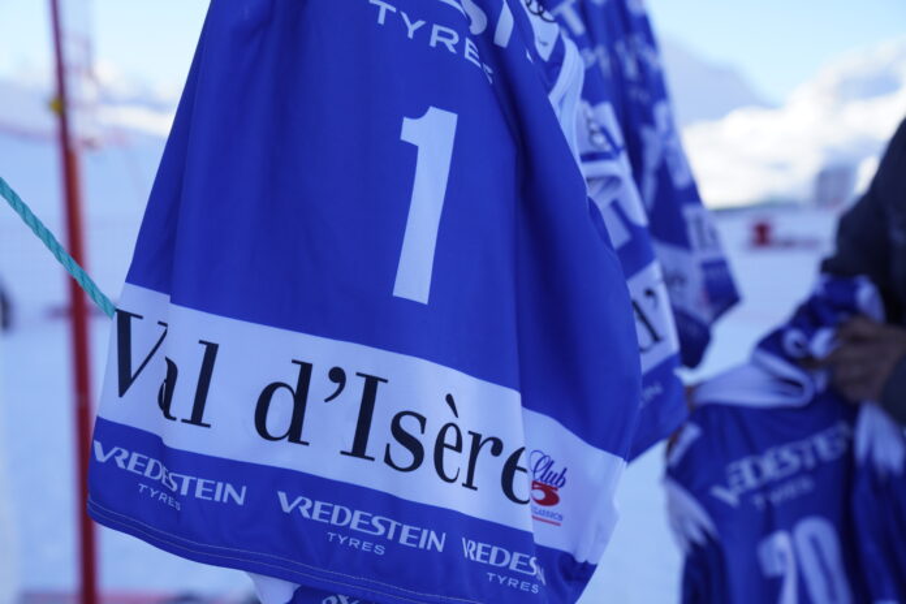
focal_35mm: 60
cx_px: 453
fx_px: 1510
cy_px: 302
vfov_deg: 22.6
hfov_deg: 33.4
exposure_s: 1/400
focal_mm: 60
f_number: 5.6
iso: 250
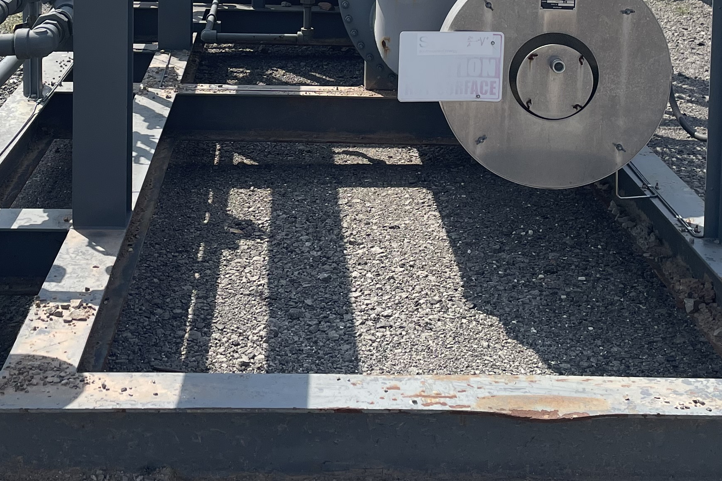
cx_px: 272
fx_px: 1263
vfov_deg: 20.4
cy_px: -68
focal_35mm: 63
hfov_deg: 31.8
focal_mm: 4.2
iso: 32
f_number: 1.6
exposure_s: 1/4132
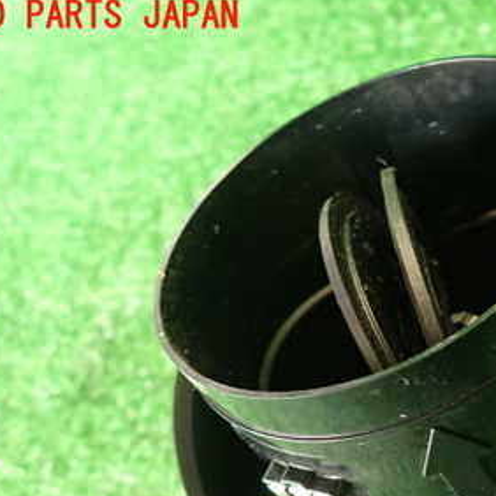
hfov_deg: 34.1
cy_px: 390
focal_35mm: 47
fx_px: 762
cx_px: 447
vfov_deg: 35.0
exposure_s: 1/30
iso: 320
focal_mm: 4.5
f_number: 2
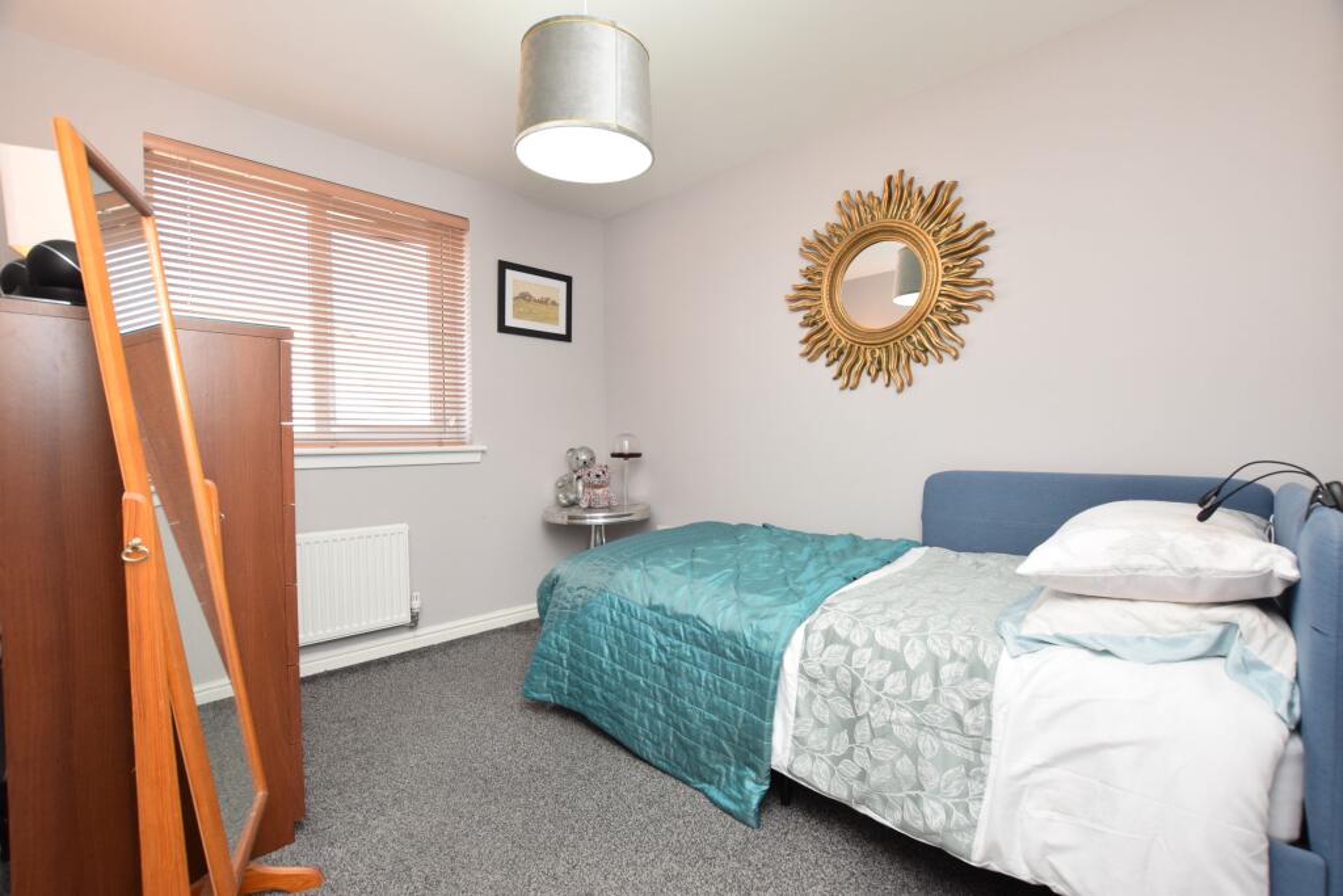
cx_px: 672
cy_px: 448
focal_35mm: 15
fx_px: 560
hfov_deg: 100.4
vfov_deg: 77.3
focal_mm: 10
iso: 800
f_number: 5
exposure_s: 1/100
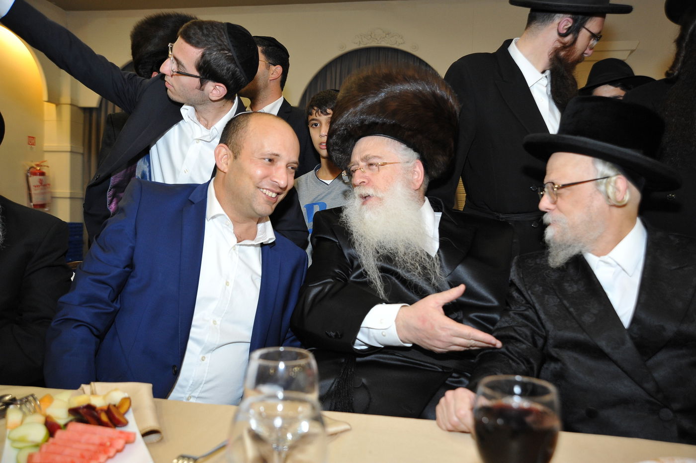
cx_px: 348
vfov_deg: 41.0
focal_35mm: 32
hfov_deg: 58.8
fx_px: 618
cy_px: 232
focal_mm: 32
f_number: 4
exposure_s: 1/125
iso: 1600
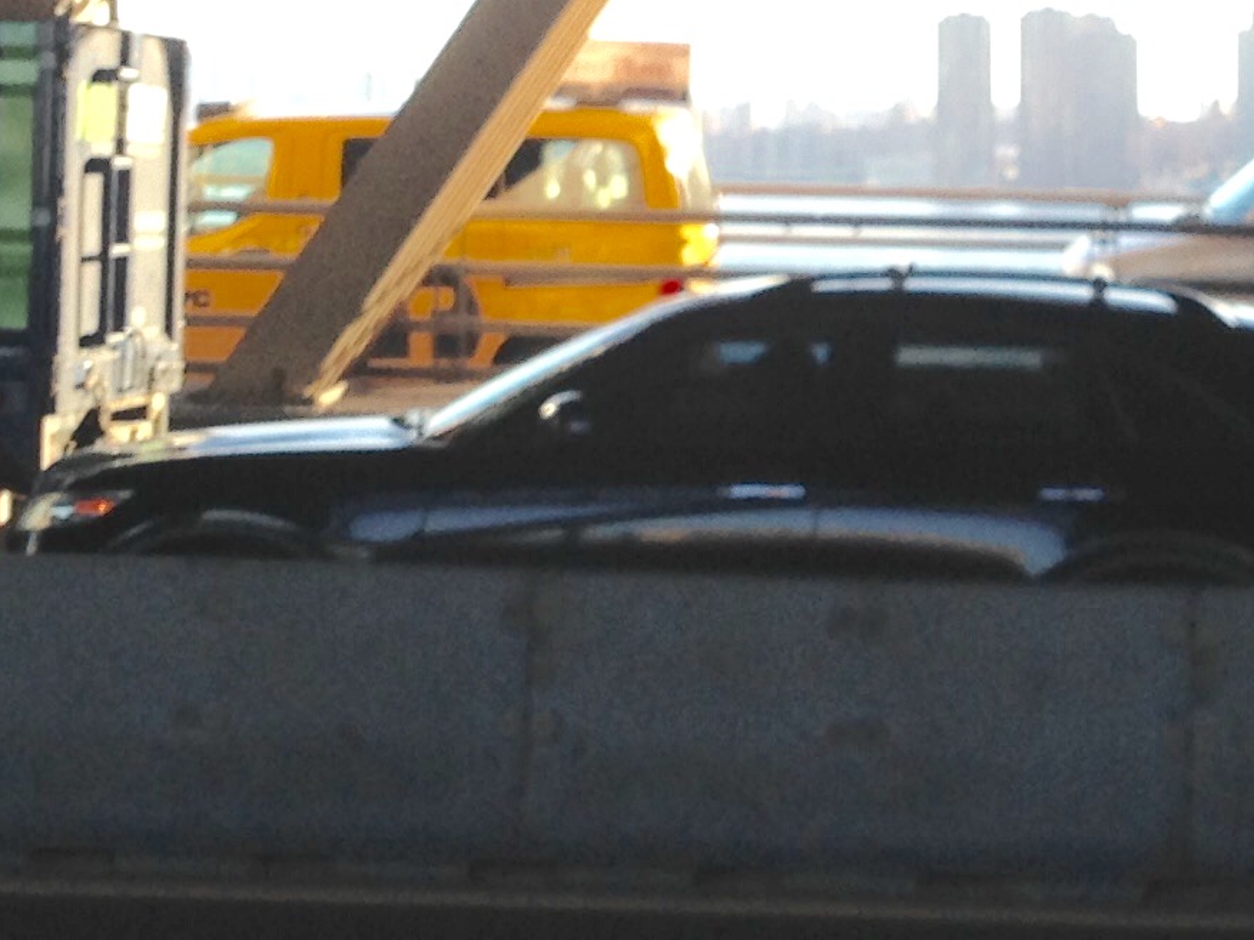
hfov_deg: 15.9
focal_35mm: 123
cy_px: 242
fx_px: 4456
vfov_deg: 12.0
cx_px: 995
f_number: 2.4
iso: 50
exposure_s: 1/330
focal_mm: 4.12
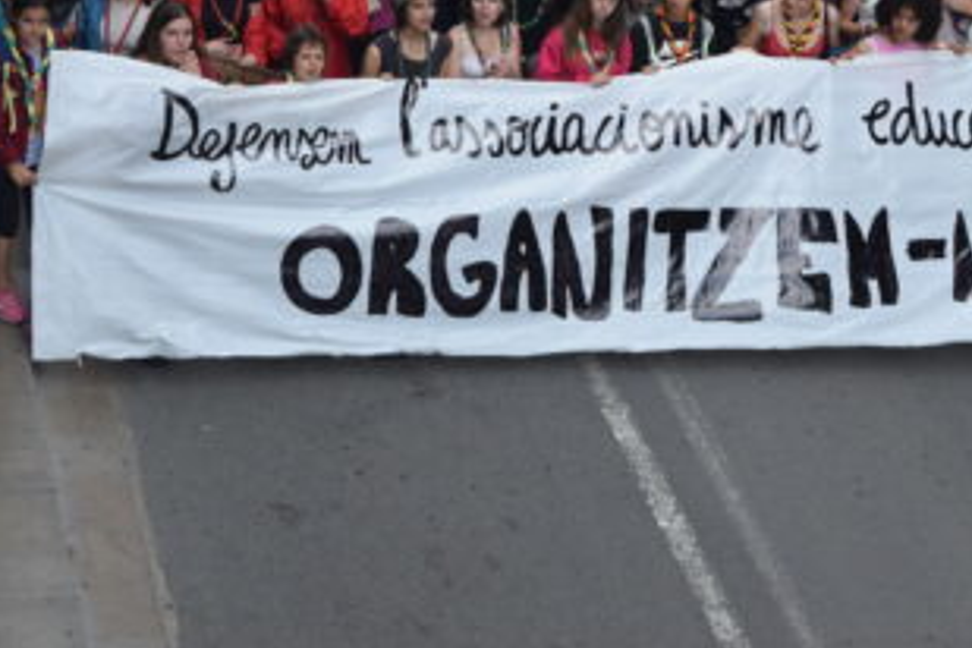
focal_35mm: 128
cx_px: 582
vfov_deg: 10.6
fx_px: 3456
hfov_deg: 16.0
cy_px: -41
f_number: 5
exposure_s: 1/400
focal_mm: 40
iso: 800
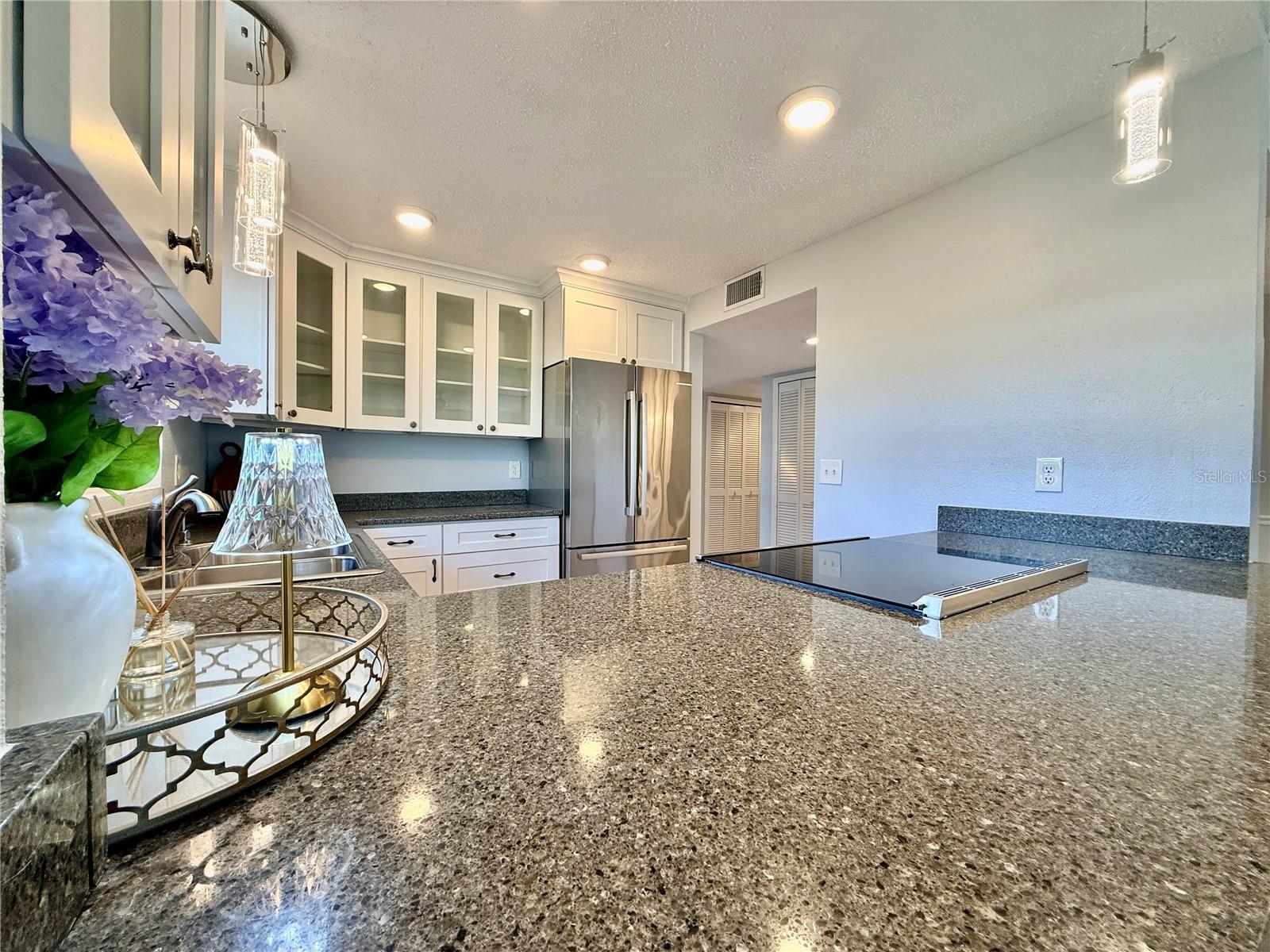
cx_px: 635
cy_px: 476
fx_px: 514
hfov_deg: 102.1
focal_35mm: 14
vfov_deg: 85.7
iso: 160
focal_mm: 2.22
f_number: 2.2
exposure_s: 1/120
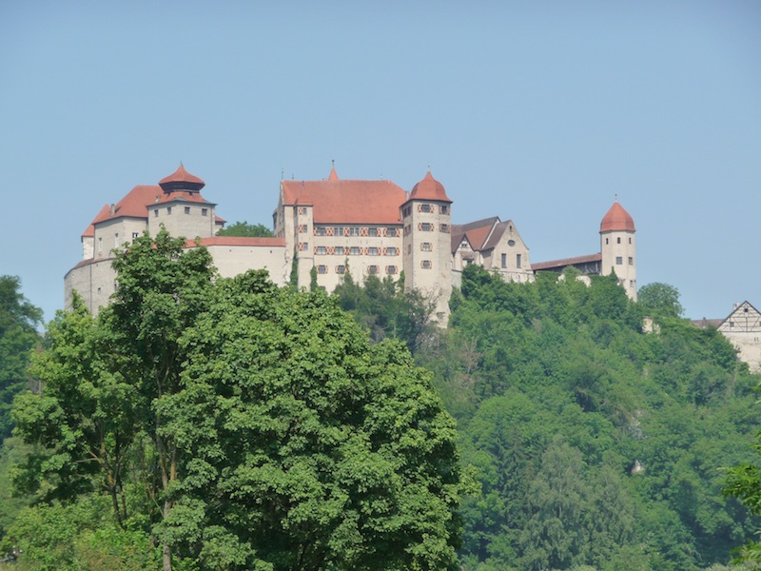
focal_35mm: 158
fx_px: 3473
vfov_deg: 9.4
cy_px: 286
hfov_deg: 12.5
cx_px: 380
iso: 160
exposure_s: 1/500
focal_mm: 27.1
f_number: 4.8
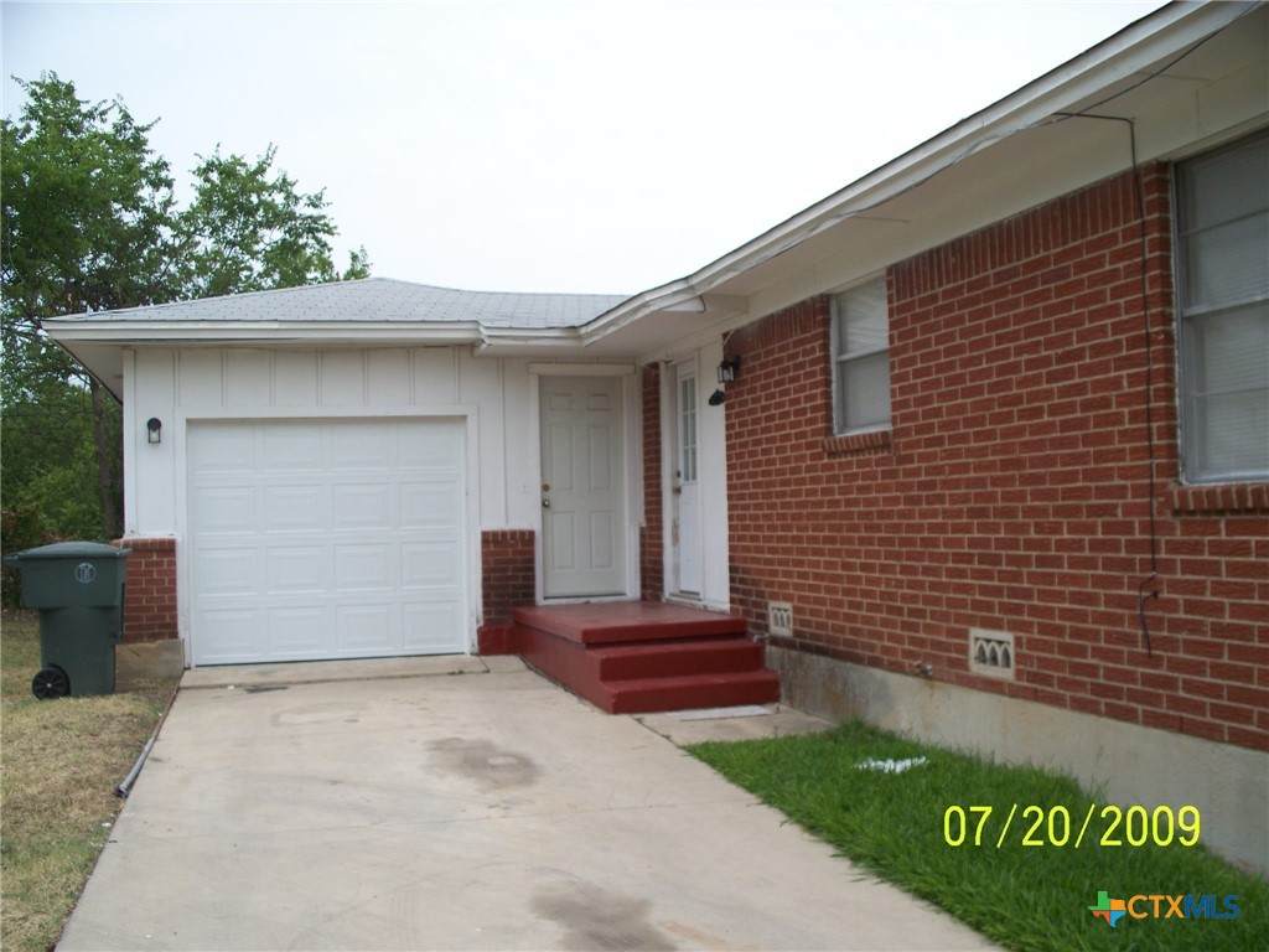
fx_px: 1320
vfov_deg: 39.7
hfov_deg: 51.4
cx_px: 634
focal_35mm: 36
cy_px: 476
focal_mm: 7.54
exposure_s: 1/320
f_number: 2.8
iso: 64
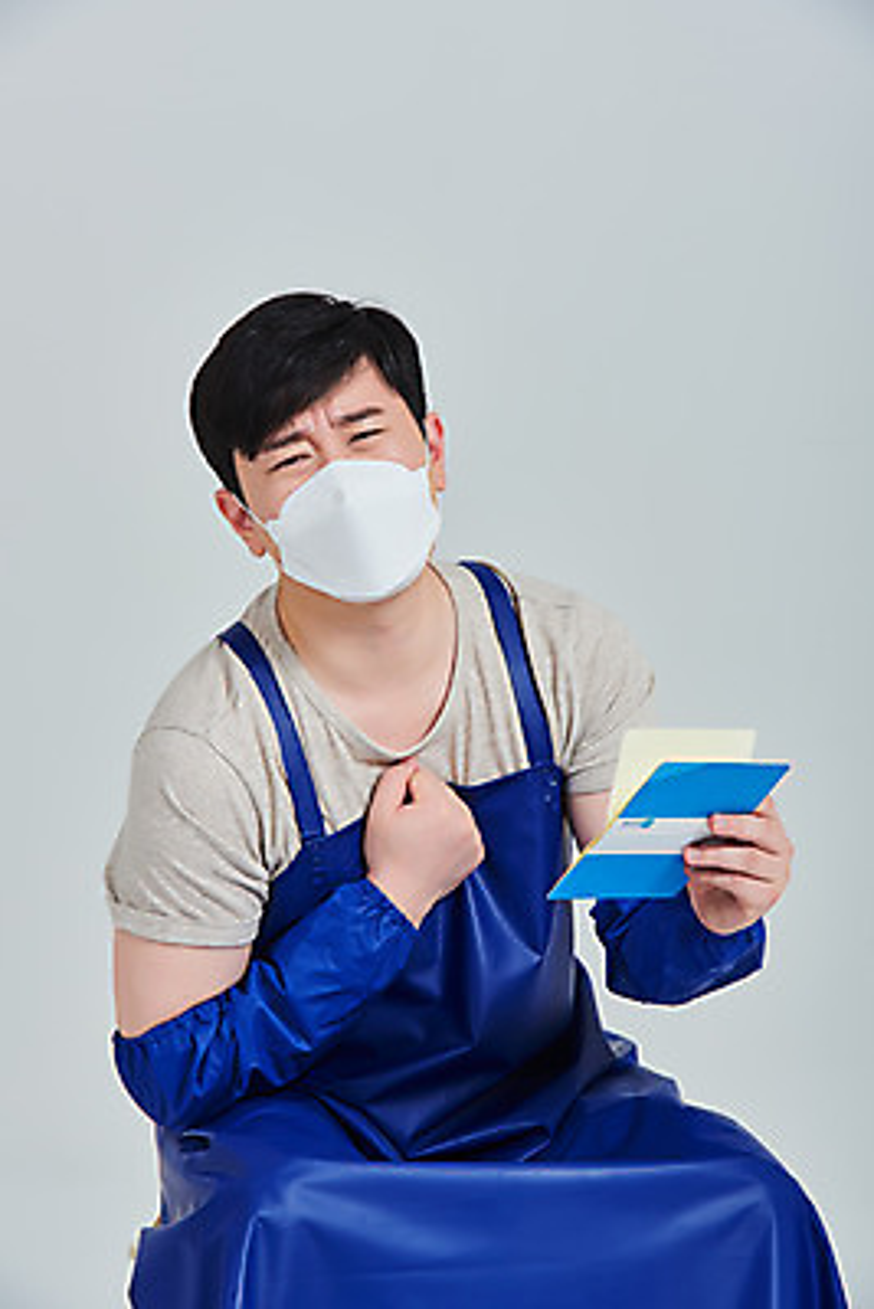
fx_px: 5639
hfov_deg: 8.9
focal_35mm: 155
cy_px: 654
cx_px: 437
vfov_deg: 13.2
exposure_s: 1/125
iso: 100
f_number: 14
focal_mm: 155
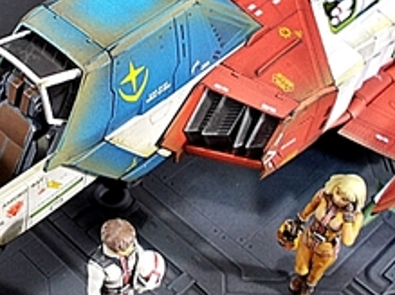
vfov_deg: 20.0
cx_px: 98
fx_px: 833
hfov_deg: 26.3
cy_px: 74
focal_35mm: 73
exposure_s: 1/13
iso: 200
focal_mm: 5.3
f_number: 3.4
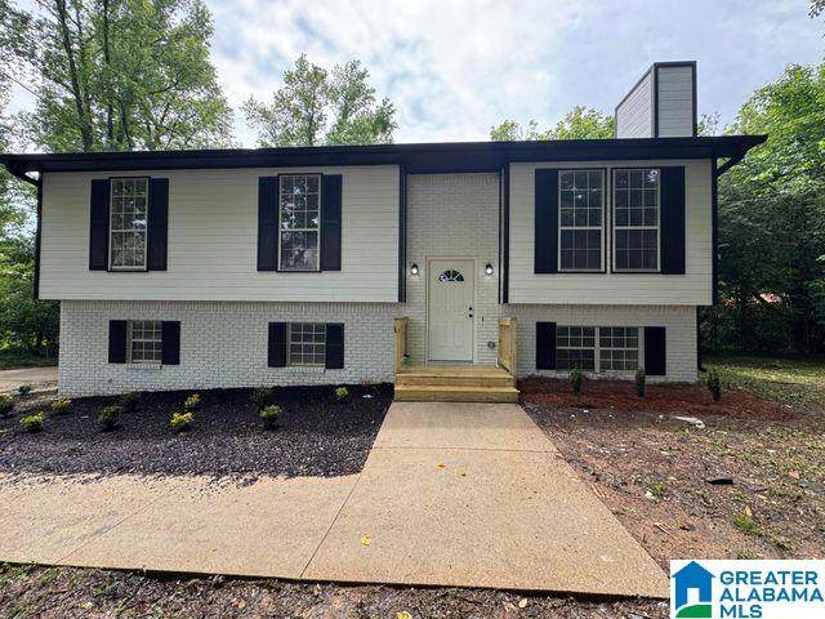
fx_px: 334
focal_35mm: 14
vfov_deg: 85.7
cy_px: 310
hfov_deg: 102.1
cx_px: 412
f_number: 2.2
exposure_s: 1/334
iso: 40
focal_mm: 2.22
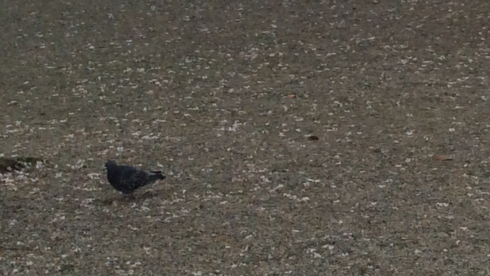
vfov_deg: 8.7
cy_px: -367
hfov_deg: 16.3
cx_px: 517
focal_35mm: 128
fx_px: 1664
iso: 32
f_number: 2.4
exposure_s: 1/1466
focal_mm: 3.3
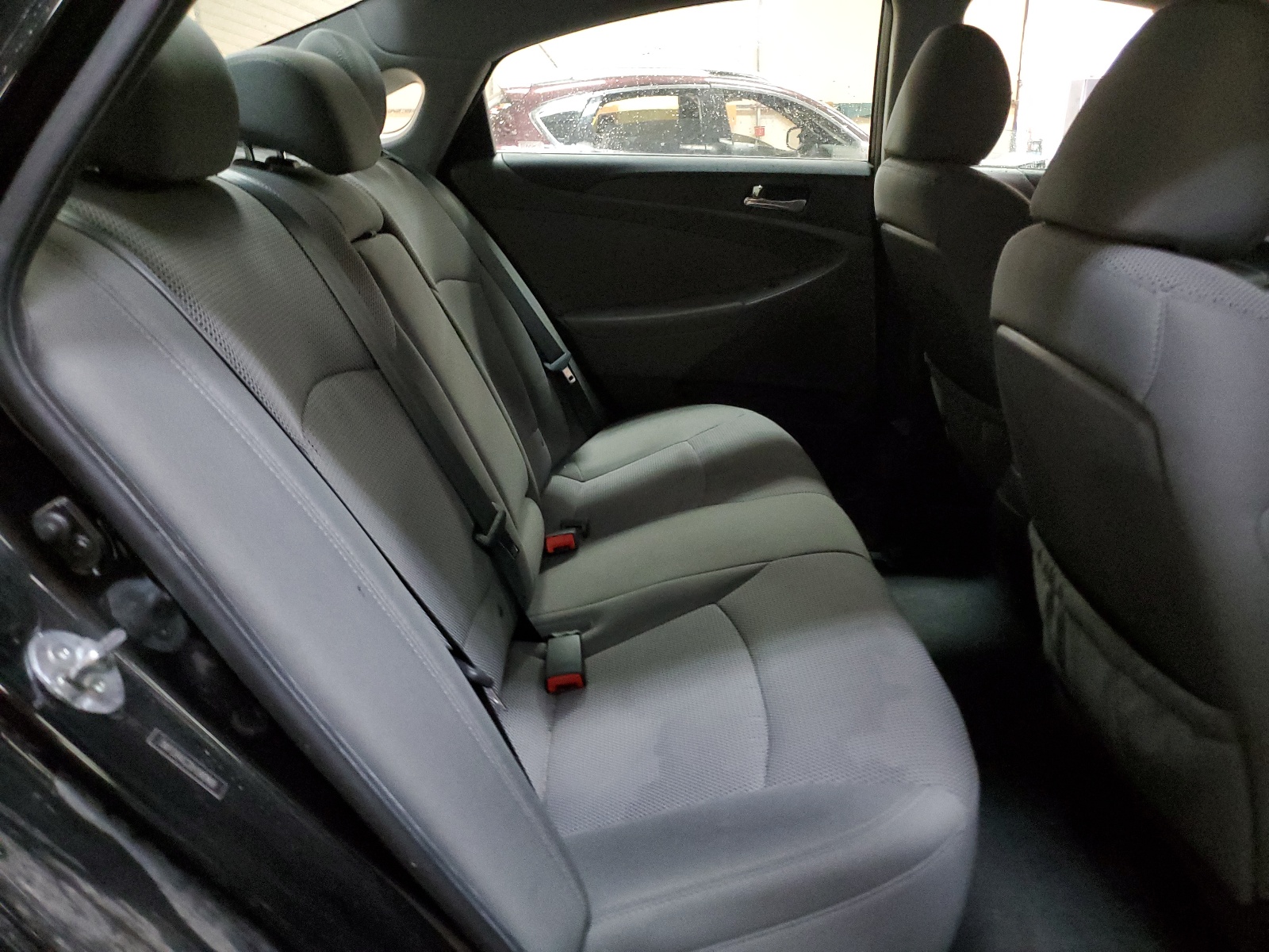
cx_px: 634
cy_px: 476
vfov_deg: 53.1
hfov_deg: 67.3
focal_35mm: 26
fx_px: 953
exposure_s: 1/15
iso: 500
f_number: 1.5
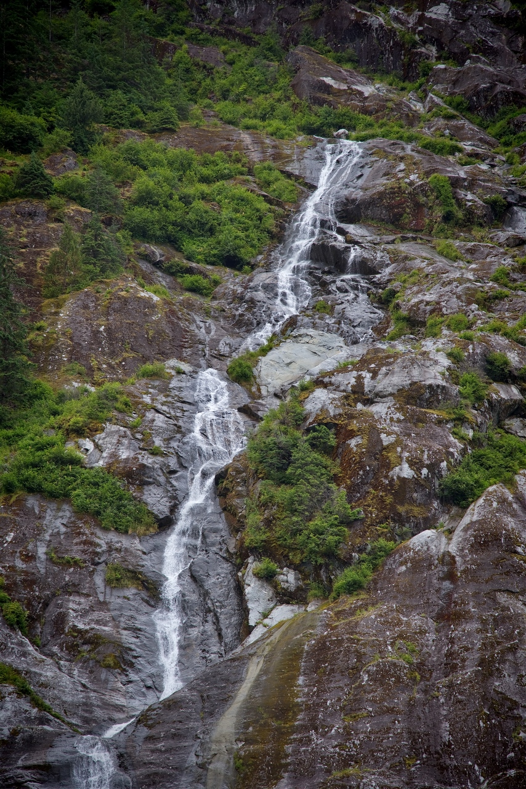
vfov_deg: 17.1
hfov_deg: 11.4
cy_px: 394
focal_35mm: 120
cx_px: 263
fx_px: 2628
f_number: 4
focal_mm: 120
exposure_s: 1/250
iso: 125
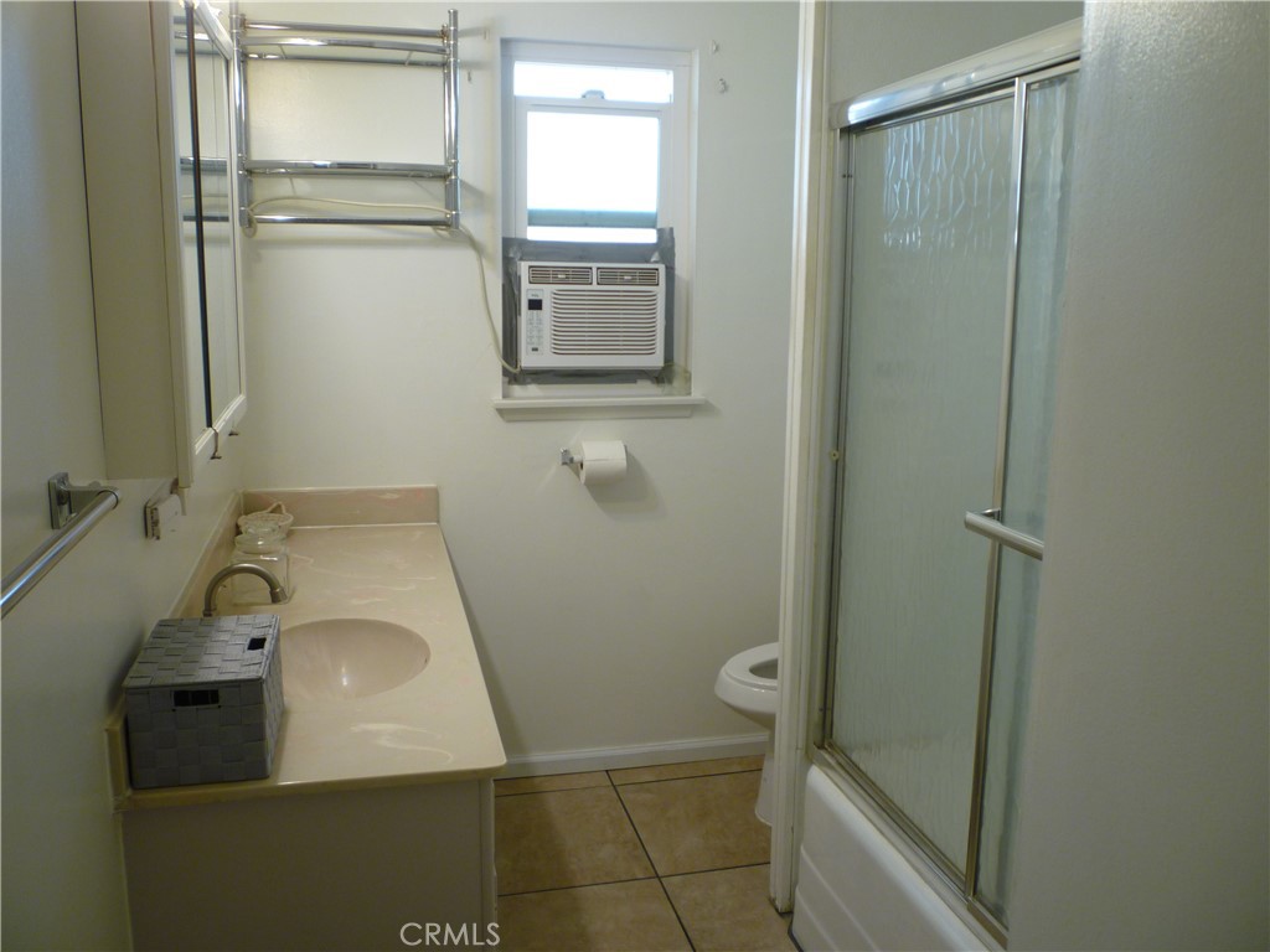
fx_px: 1064
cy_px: 476
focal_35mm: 29
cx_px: 635
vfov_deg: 48.2
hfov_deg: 61.7
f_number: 3.3
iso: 100
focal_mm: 5.2
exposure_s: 1/30
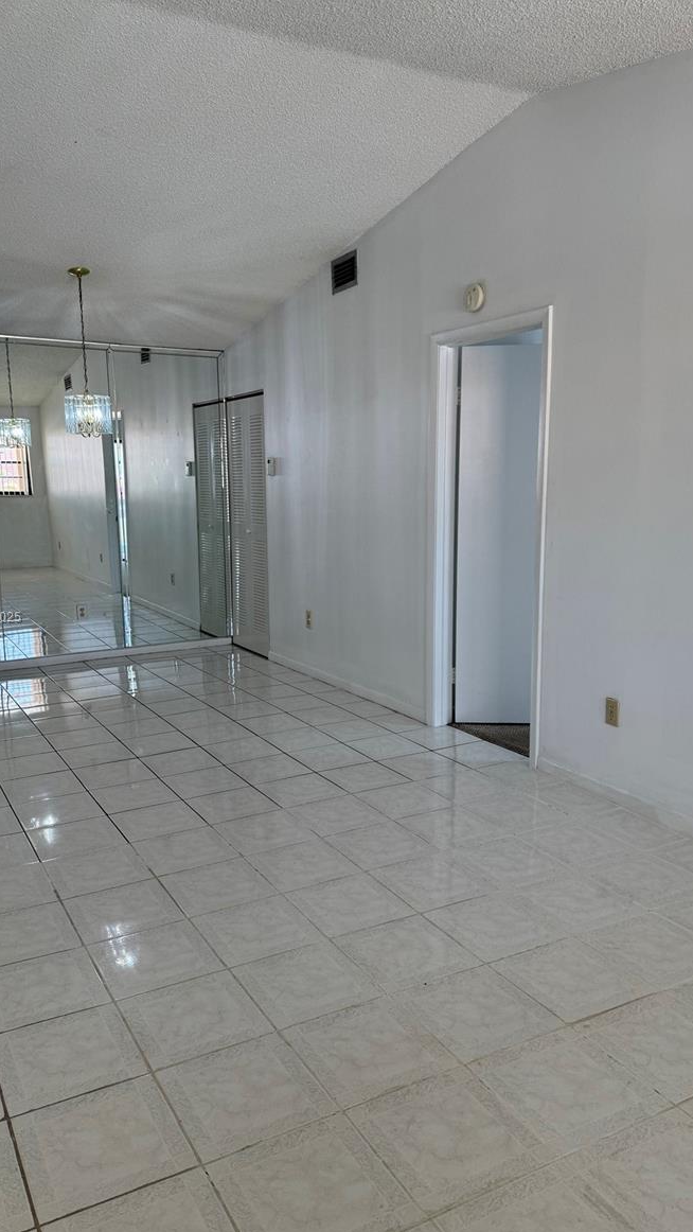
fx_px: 882
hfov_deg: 42.8
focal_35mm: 27
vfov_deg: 69.9
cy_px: 618
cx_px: 304
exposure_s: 1/120
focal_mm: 6.76
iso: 100
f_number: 1.78
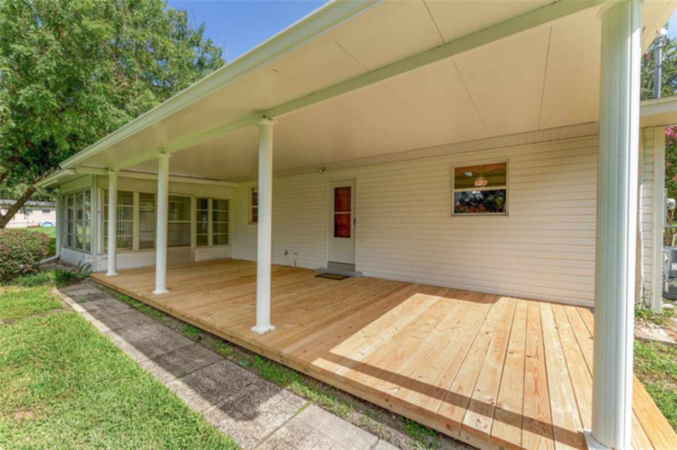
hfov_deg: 104.3
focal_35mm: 14
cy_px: 225
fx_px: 263
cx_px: 338
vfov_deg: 81.1
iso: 400
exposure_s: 1/500
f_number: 7.1
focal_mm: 14
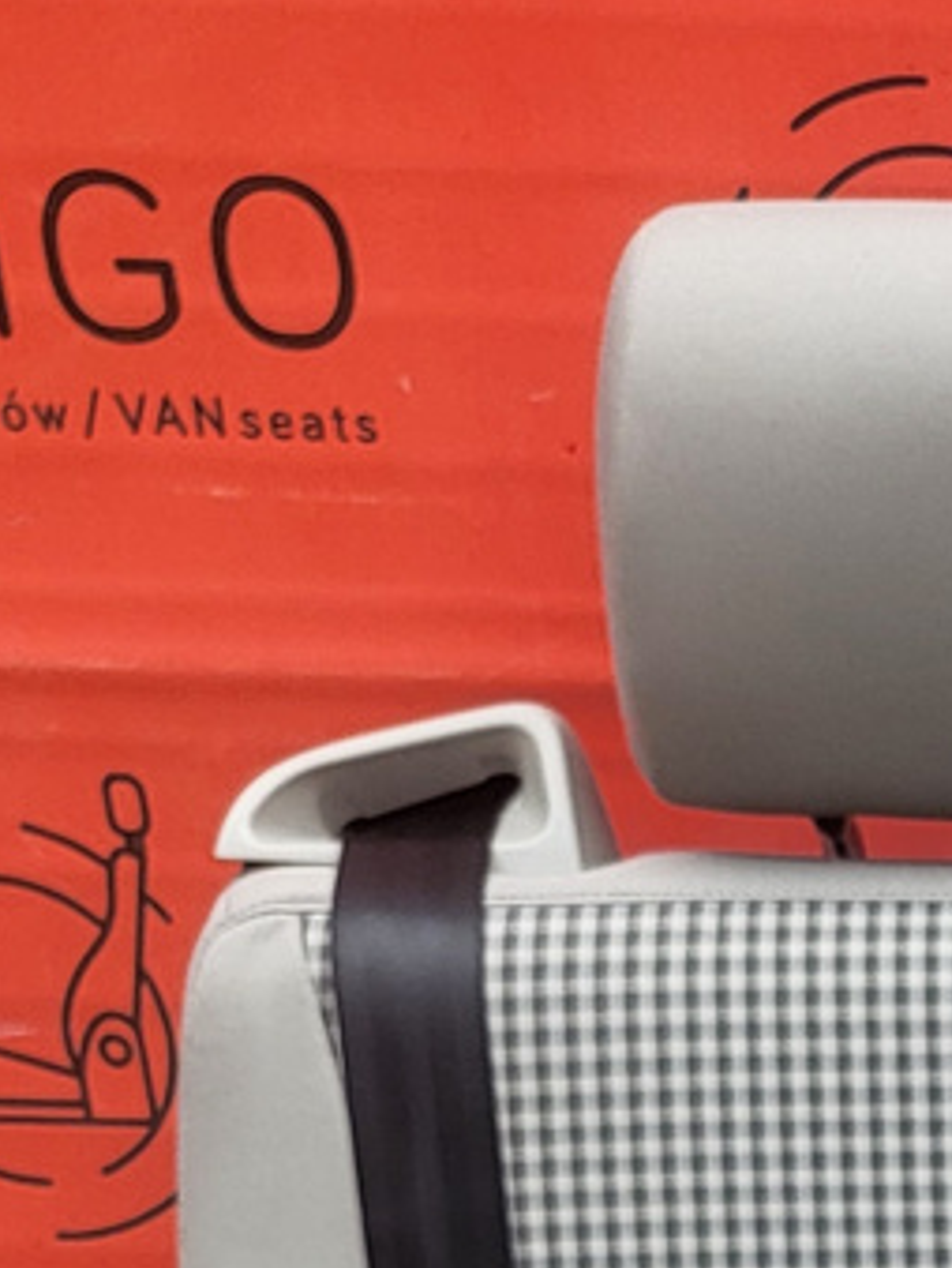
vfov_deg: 13.2
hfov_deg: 10.9
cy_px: 2746
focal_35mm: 123
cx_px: 1960
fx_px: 4505
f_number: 1.8
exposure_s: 1/246
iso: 40
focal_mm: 5.4
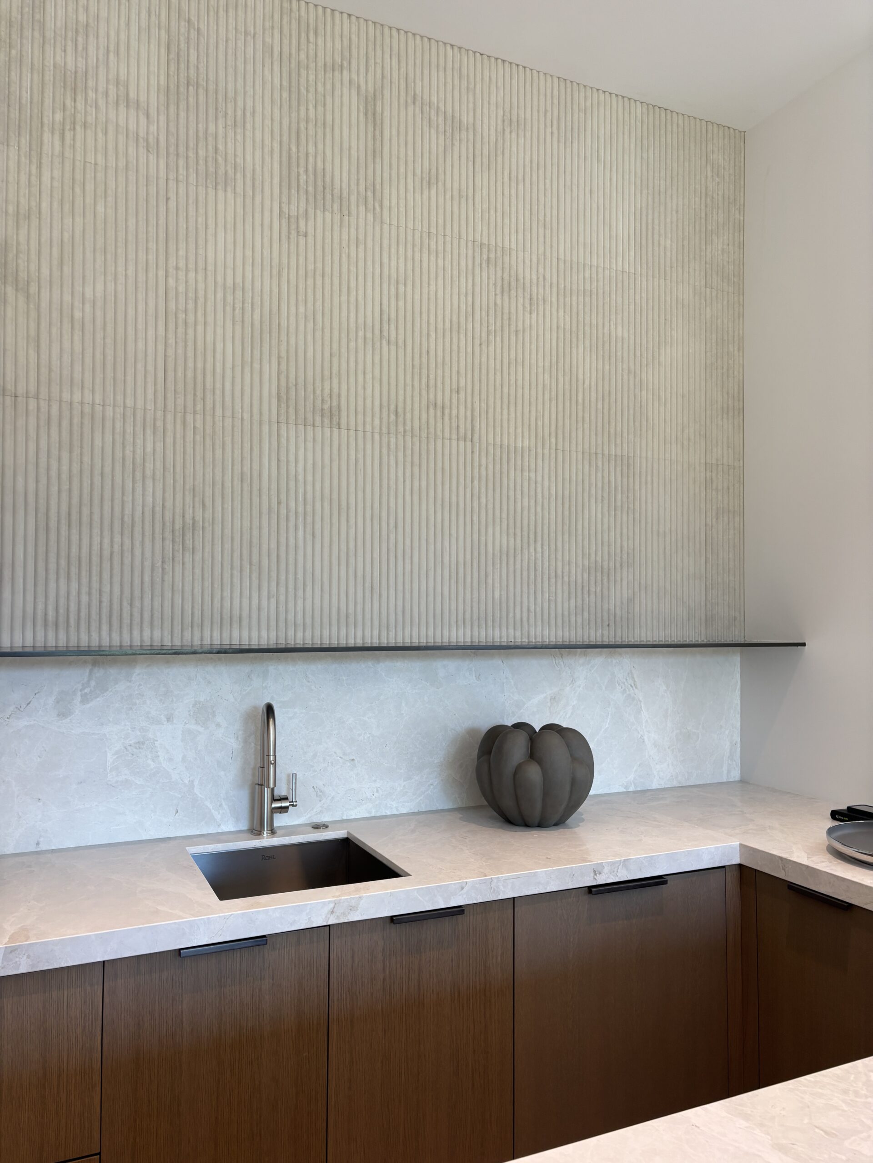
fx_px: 874
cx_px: 436
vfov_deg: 67.3
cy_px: 582
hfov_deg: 53.1
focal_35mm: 26
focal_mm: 5.96
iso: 64
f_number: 1.6
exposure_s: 1/60
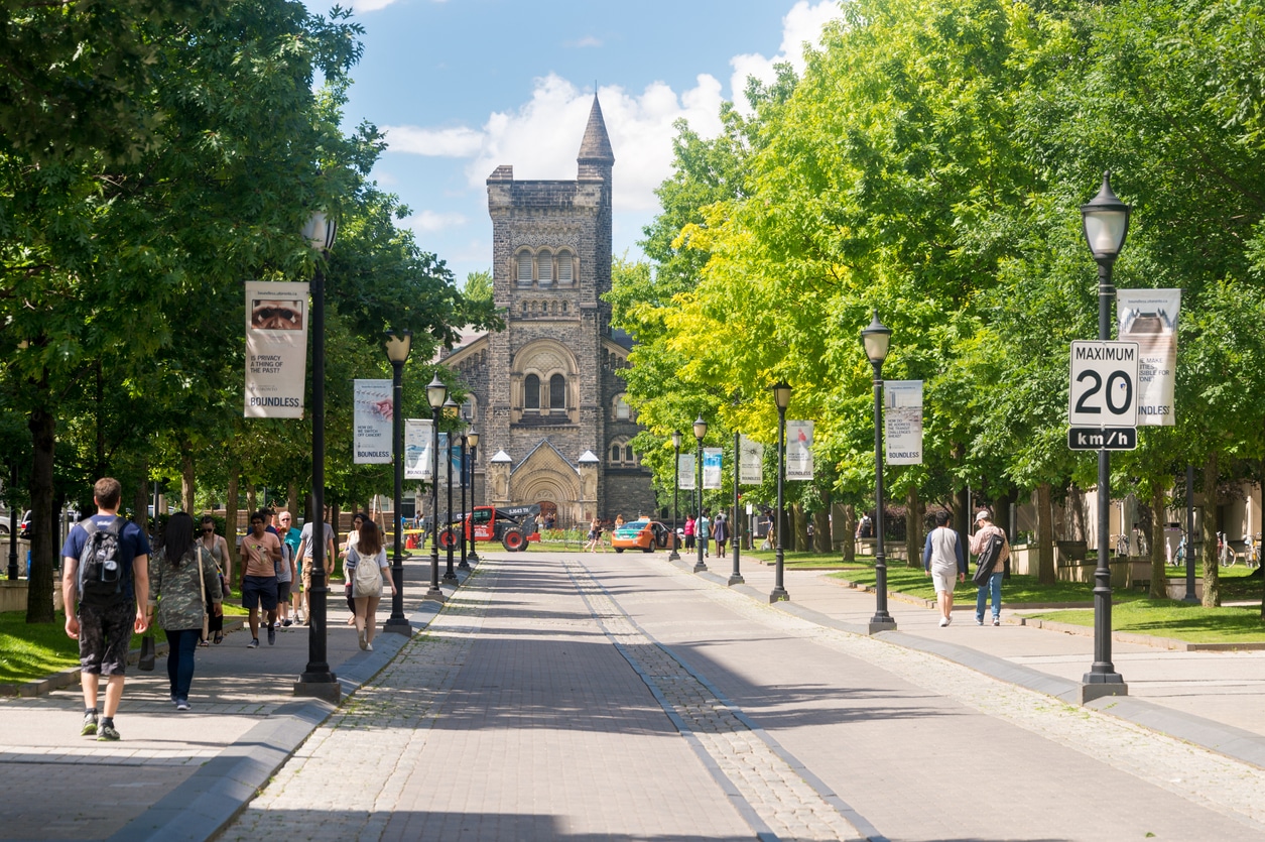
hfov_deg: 16.8
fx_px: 4284
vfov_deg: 11.2
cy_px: 421
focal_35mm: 122
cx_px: 632
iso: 160
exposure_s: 1/400
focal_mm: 122
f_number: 6.3
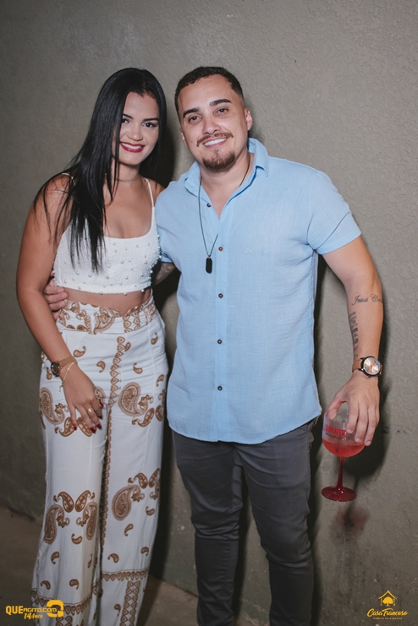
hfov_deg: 25.8
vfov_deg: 37.9
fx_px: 914
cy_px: 313
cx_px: 209
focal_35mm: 52
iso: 2500
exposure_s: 1/200
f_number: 2.5
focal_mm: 35
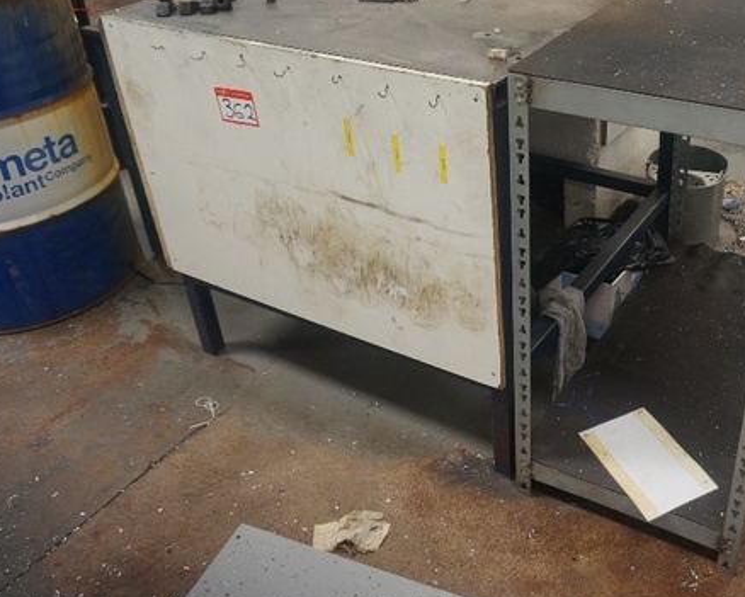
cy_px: 211
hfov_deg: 47.5
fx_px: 816
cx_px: 546
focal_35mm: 37
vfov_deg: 39.8
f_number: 4
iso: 1250
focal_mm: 16
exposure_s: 1/160
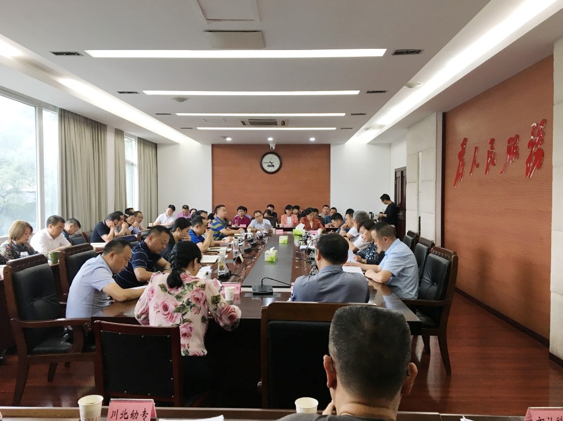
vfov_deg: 48.2
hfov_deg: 61.7
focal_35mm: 29
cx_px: 282
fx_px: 471
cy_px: 210
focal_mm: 4.15
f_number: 2.2
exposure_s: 1/33
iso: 40
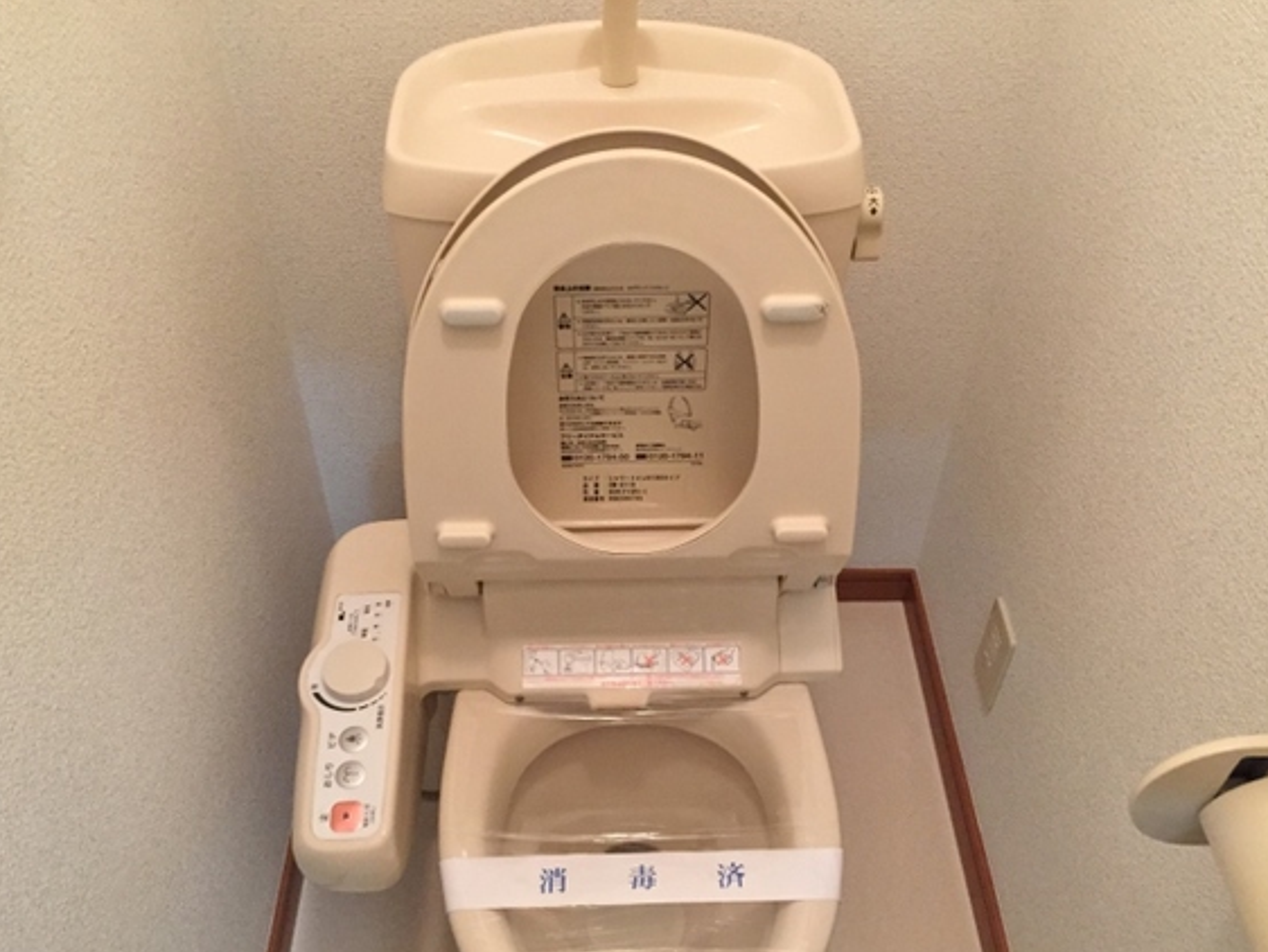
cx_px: 625
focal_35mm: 33
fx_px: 1209
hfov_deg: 55.3
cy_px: 537
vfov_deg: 42.9
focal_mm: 4.15
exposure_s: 1/25
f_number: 2.2
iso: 250
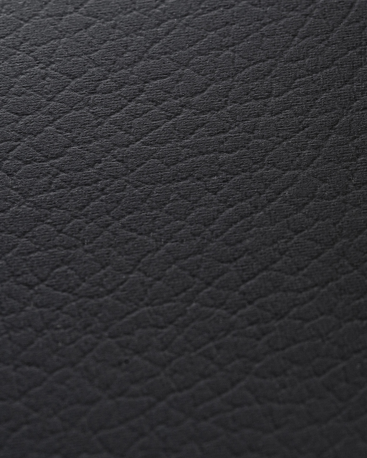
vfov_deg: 8.7
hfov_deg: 6.9
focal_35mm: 223
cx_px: 243
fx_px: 3028
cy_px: 147
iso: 100
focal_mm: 105
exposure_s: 8
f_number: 16
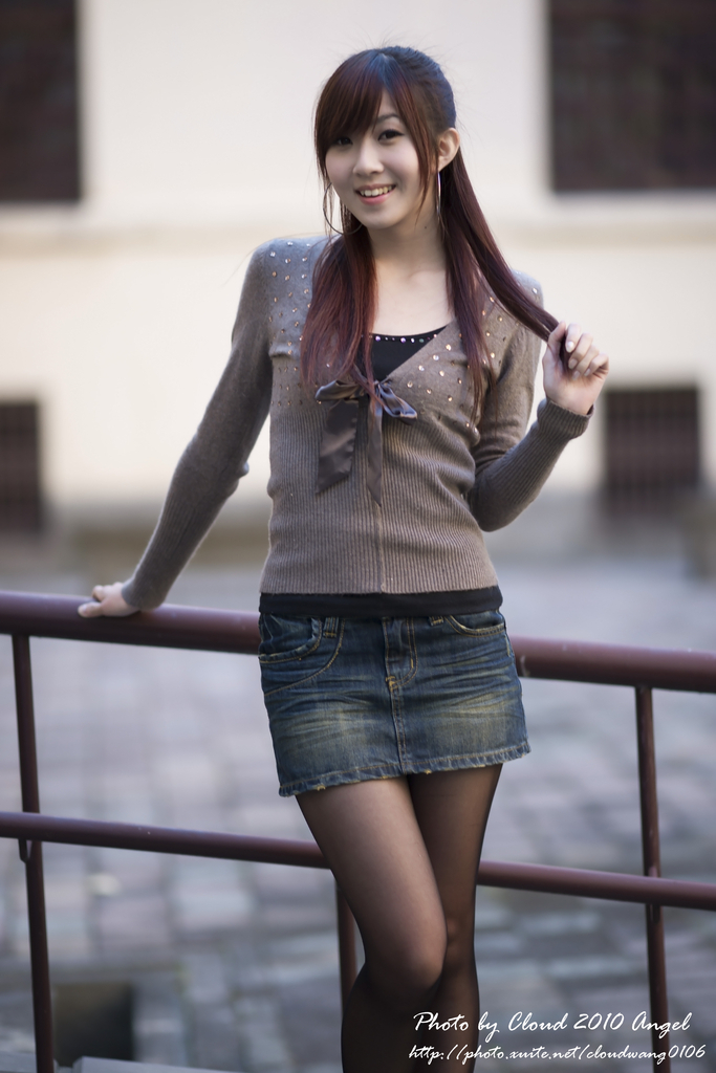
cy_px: 536
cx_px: 358
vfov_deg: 15.2
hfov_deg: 10.2
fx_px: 4026
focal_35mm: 135
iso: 100
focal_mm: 135
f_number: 1.8
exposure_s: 1/125
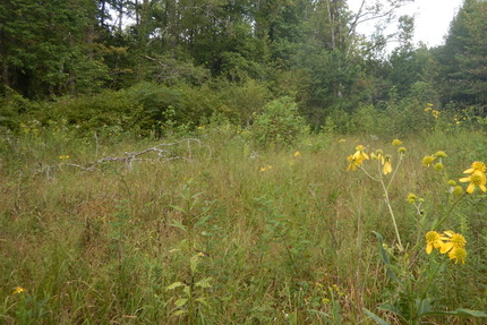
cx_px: 279
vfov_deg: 44.8
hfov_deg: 63.3
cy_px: 131
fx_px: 392
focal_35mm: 29
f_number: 2.8
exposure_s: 1/250
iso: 125
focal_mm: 4.3
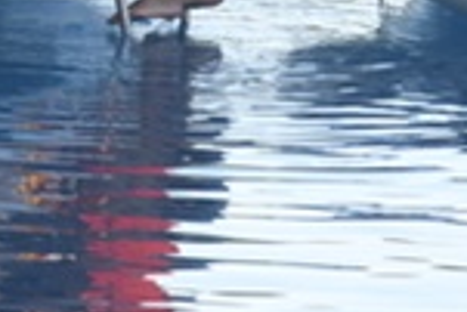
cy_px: -229
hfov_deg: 0.8
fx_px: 34006
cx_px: -105
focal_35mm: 2619
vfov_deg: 0.5
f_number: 9
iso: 640
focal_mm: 600
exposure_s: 1/320
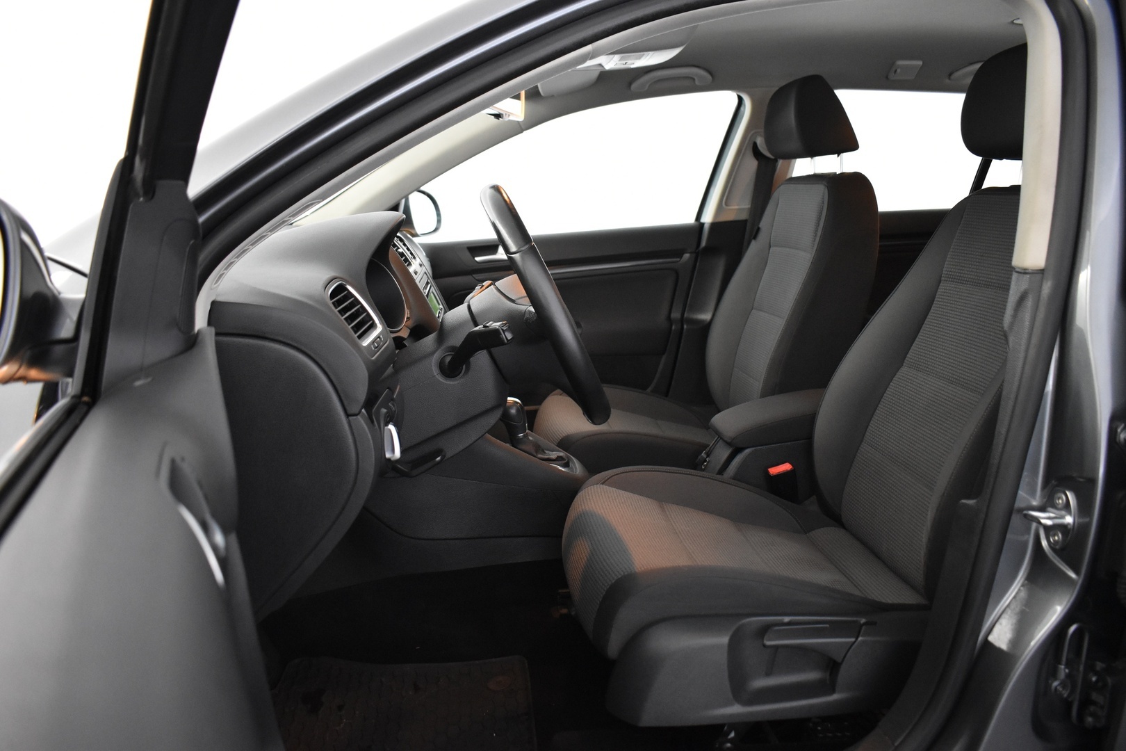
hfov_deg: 67.4
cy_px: 376
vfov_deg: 47.9
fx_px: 844
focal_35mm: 27
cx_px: 563
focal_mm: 18
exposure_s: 1/30
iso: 2500
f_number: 3.5
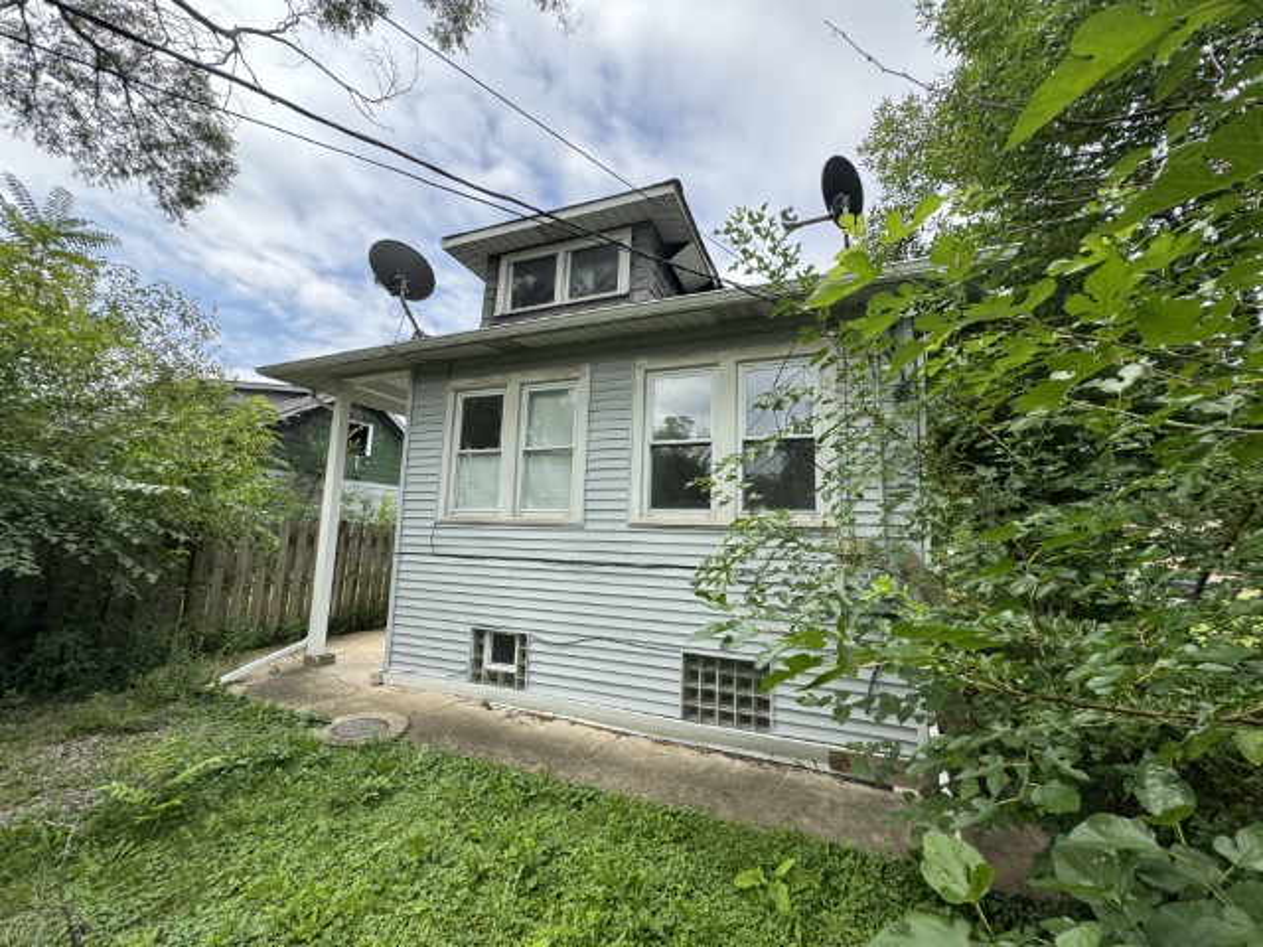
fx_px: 511
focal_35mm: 14
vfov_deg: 85.7
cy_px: 474
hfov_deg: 102.1
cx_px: 632
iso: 50
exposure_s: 1/498
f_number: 2.2
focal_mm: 2.22
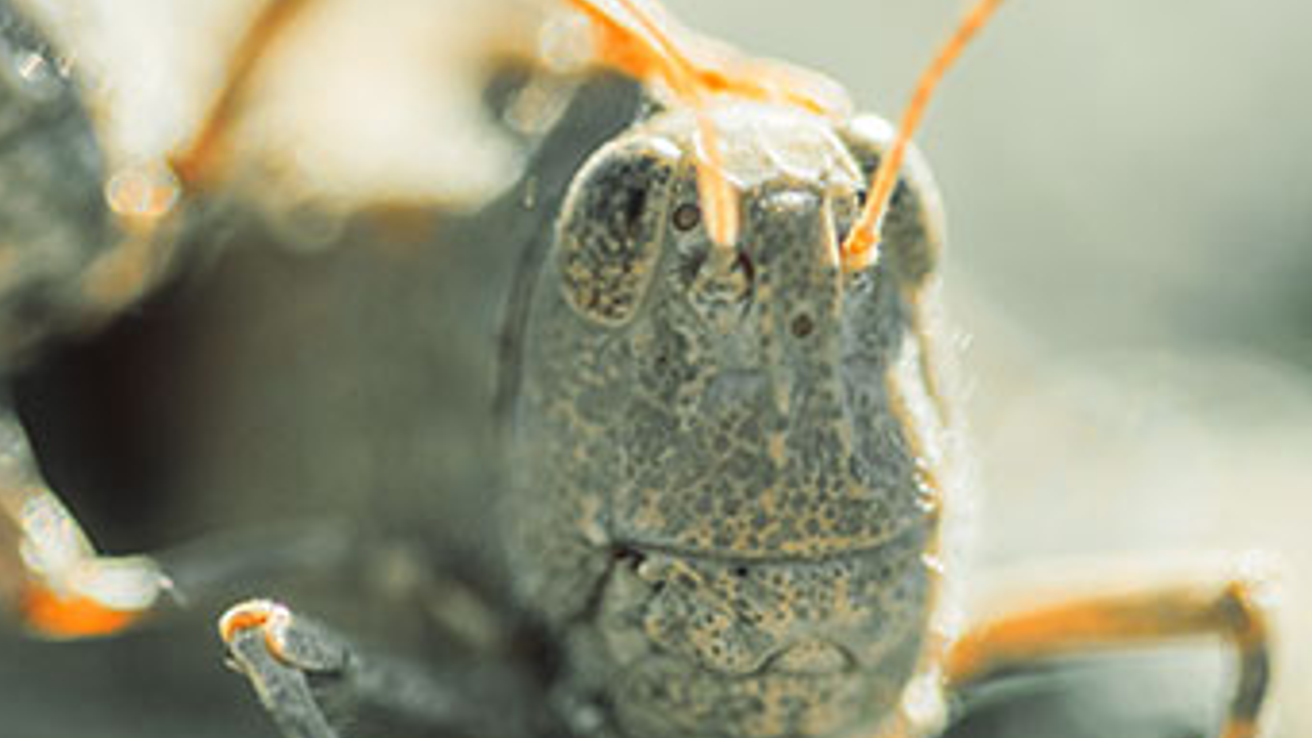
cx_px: 427
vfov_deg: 3.8
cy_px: 267
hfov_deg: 6.7
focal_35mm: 322
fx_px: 11205
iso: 220
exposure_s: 1/250
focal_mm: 210
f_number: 9.5
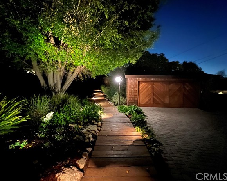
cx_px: 113
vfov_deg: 88.0
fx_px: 94
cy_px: 89
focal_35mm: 14
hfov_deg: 100.7
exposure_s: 1/4
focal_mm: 1.57
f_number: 1.8
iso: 2000
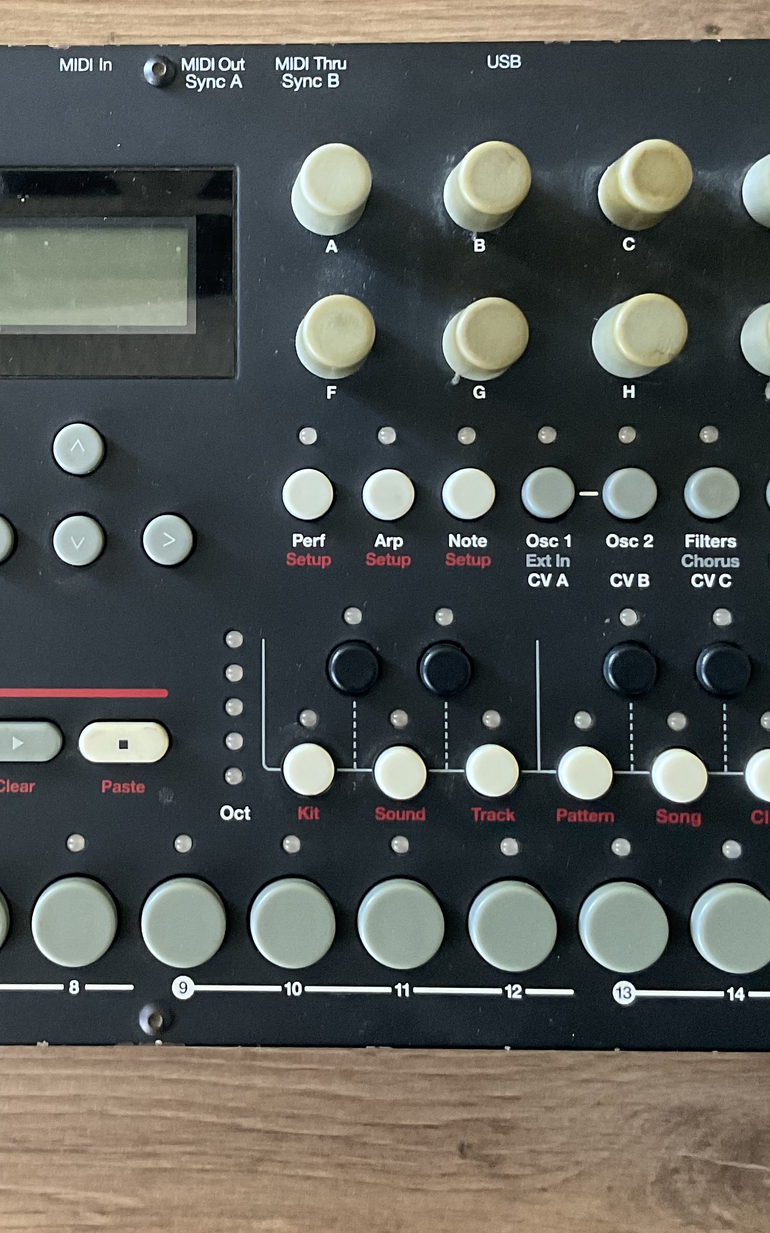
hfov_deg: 24.6
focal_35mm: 52
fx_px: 1746
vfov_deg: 38.8
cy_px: 530
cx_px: 188
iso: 320
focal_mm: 3
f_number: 1.8
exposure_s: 1/60
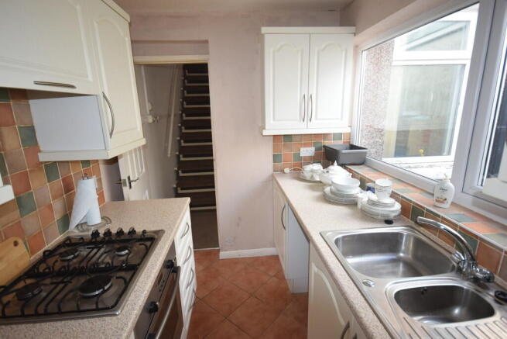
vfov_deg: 67.4
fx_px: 254
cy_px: 170
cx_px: 254
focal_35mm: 18
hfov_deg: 90.0
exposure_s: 1/125
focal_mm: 12
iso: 800
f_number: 5.6
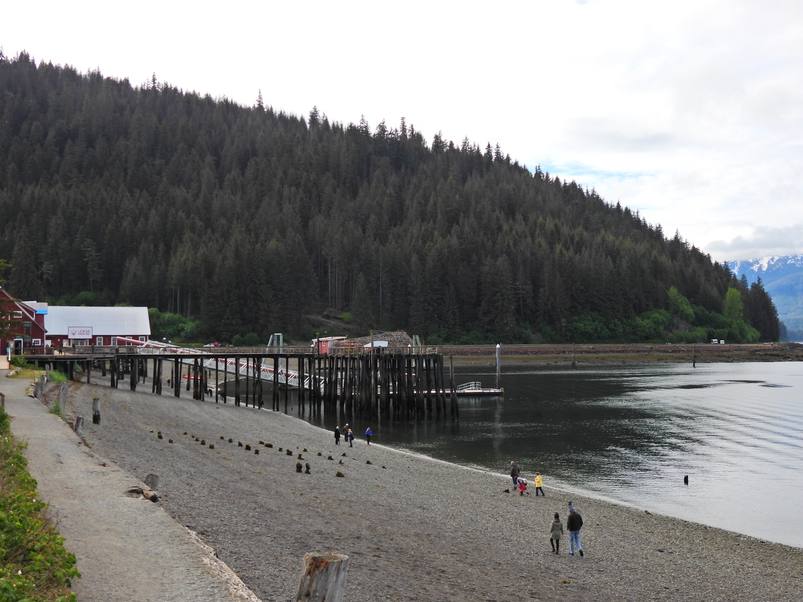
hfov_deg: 40.4
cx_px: 402
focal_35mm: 47
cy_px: 301
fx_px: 1090
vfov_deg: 30.9
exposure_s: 1/1000
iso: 100
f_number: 3.2
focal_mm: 8.4
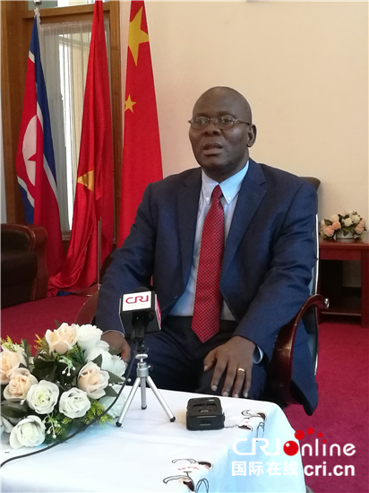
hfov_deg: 26.1
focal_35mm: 56
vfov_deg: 34.4
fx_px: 797
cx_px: 184
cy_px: 246
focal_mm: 4.5
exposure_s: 1/25
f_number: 2.2
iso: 500
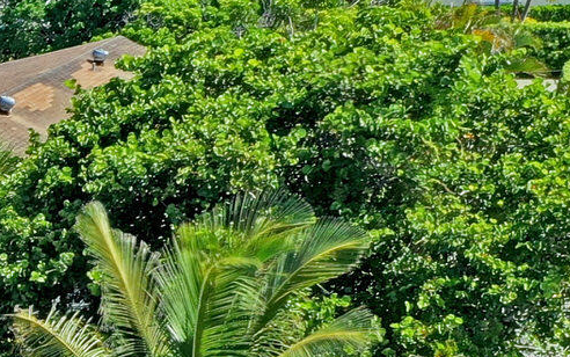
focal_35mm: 145
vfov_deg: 8.9
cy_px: 449
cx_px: -704
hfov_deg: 12.1
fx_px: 2254
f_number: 6.3
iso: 100
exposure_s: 1/640
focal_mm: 10.3
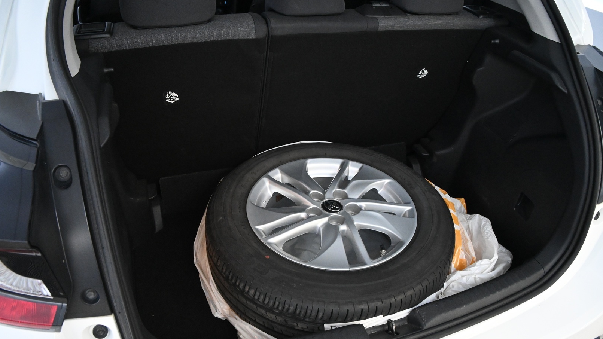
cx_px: 302
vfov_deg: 15.3
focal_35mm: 79
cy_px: 192
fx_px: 1263
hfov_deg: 26.9
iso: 5600
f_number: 11
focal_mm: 50
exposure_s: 1/80
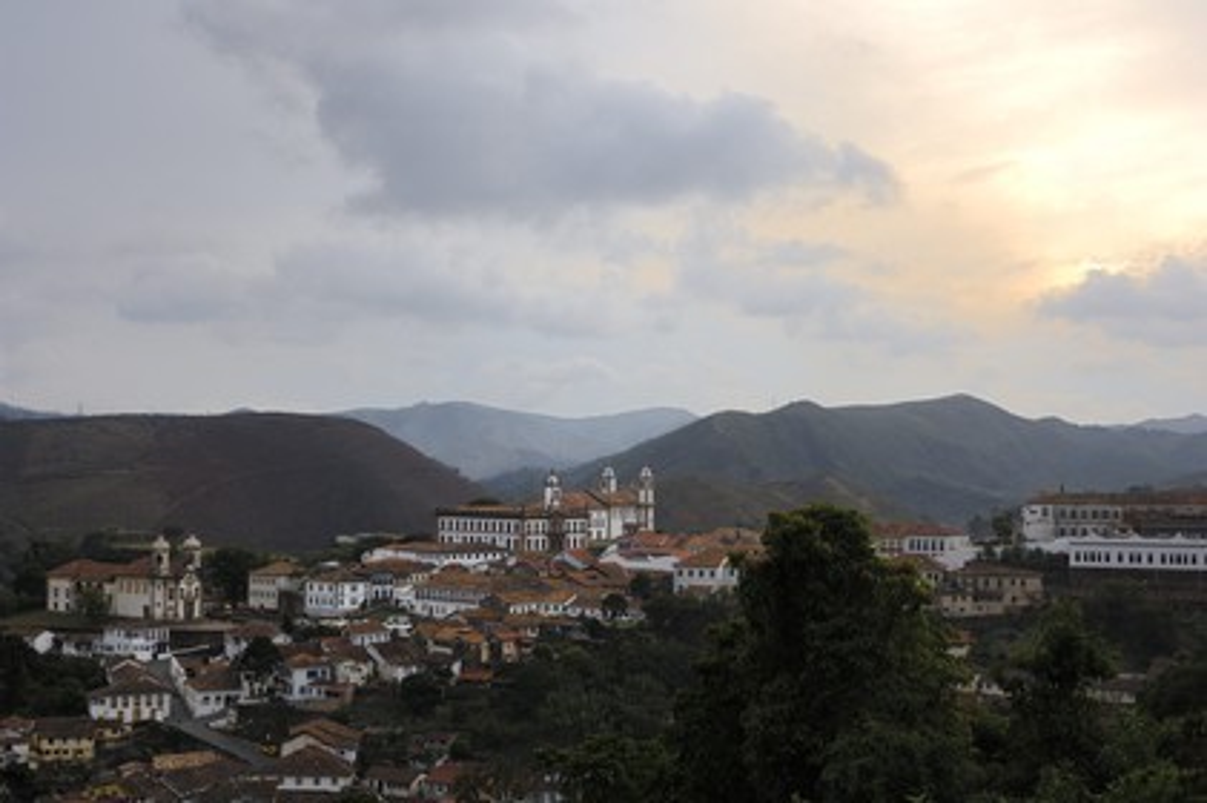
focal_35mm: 42
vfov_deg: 31.8
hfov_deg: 46.4
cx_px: 604
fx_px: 1407
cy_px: 402
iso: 100
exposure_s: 1/60
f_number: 7.6
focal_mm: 28
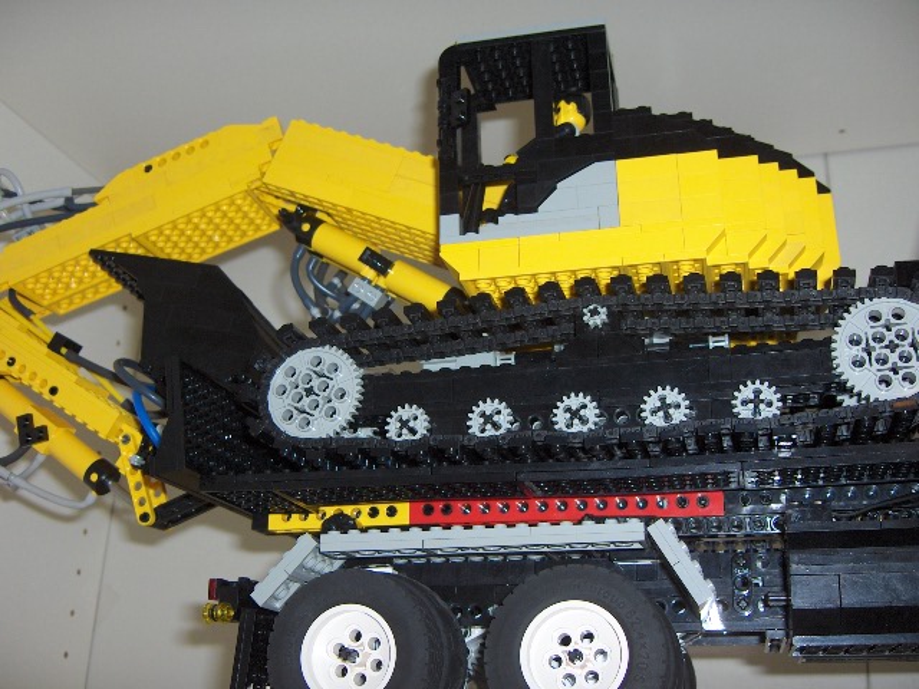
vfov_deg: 36.8
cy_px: 344
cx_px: 460
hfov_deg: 47.9
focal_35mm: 39
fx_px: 1035
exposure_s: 1/60
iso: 100
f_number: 2.8
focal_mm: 8
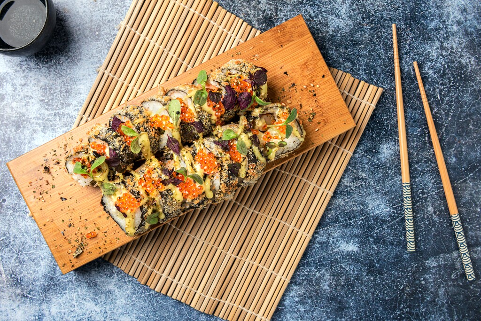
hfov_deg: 43.6
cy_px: 160
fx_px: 601
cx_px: 240
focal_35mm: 45
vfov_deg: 29.9
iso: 100
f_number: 9
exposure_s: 1/125
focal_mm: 45
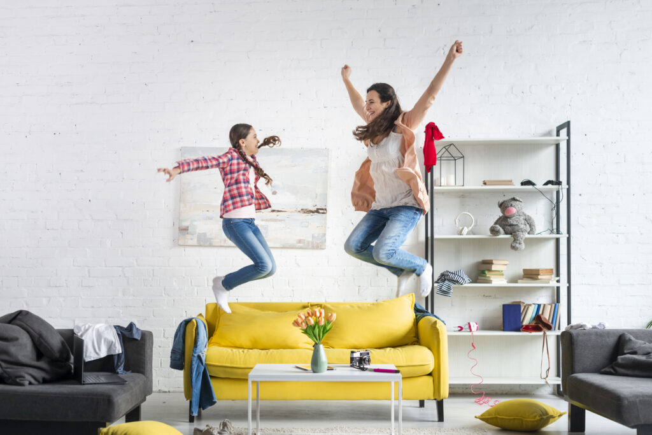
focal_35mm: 50
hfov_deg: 39.6
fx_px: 906
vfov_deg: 27.0
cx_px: 326
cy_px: 218
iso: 500
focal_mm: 50
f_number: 3.2
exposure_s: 1/320
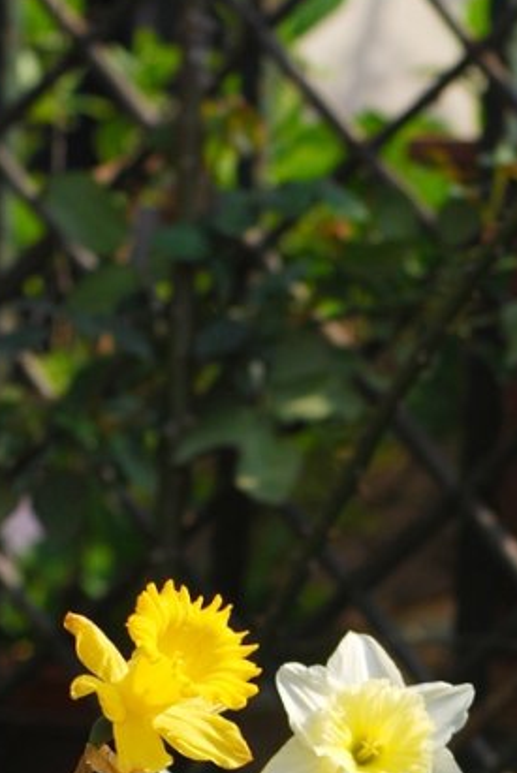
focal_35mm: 188
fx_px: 4039
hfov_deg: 7.3
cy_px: 883
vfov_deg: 10.8
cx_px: 414
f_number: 3.5
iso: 100
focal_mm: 50
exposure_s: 1/1250
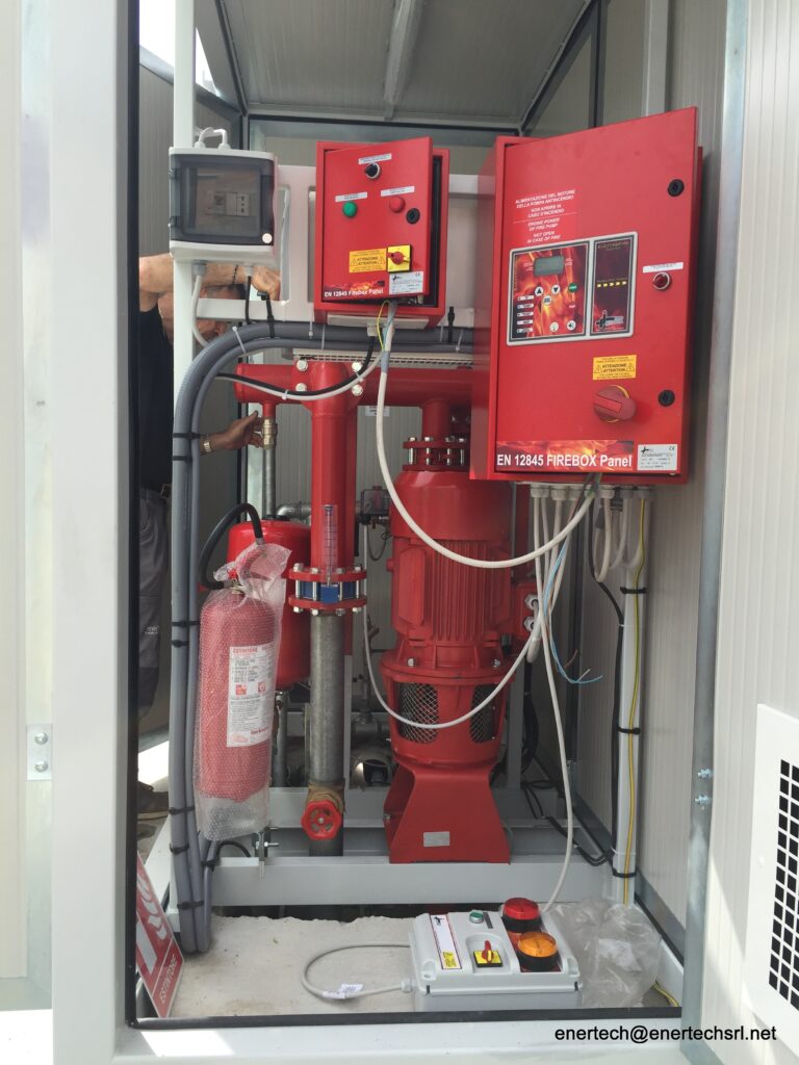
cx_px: 400
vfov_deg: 61.7
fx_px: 892
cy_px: 532
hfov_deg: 48.2
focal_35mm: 29
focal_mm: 4.15
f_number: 2.2
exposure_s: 1/860
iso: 32
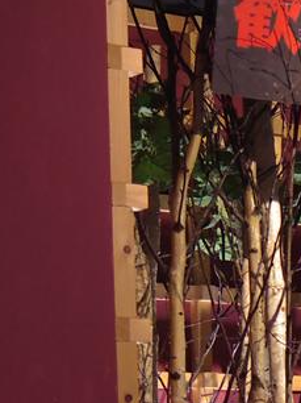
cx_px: 538
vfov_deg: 12.4
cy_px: 554
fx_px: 1776
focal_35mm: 153
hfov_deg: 9.3
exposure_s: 1/60
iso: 640
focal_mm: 8.5
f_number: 1.9
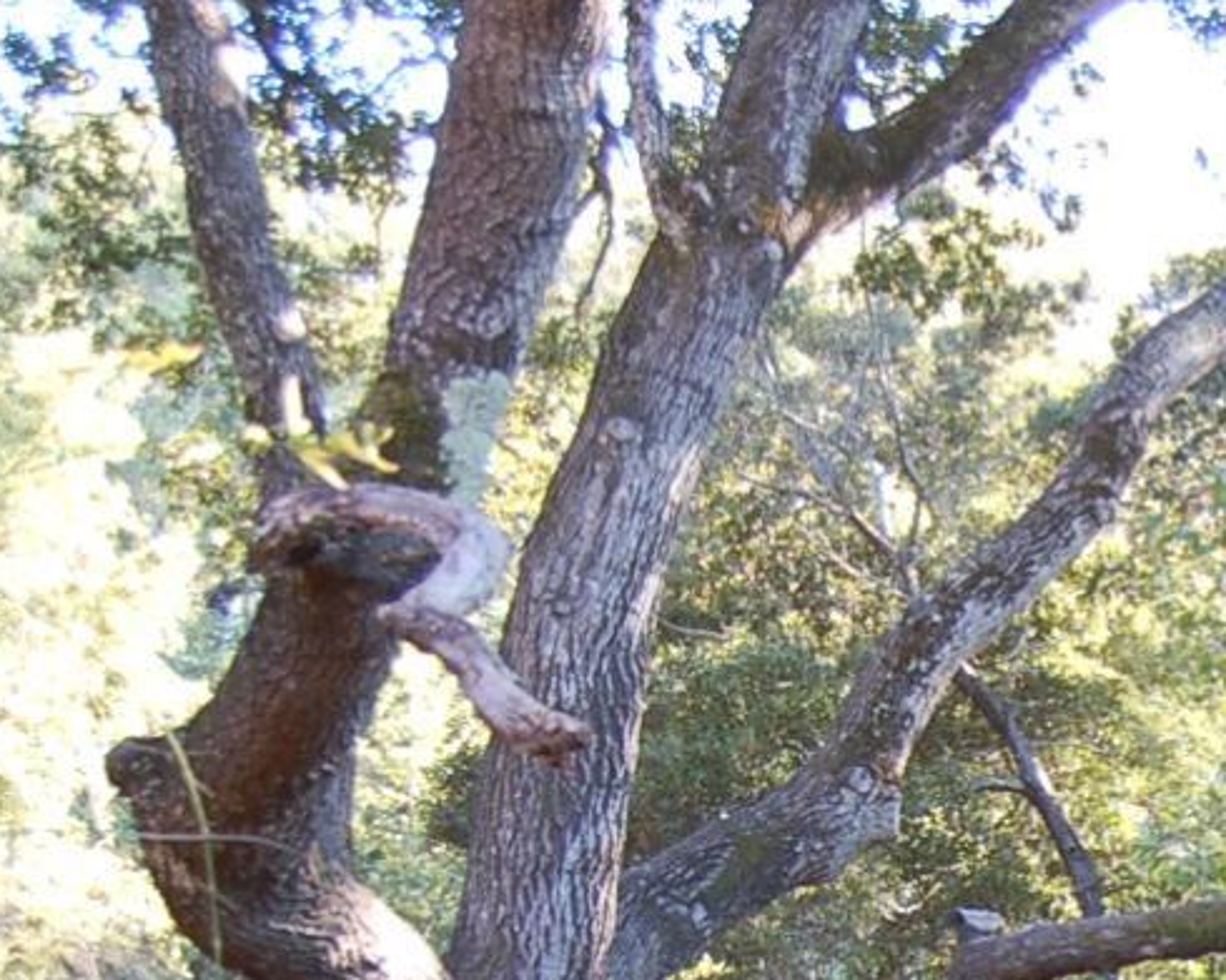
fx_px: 3446
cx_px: 1625
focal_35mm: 95
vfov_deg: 15.5
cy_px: 1202
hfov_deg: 18.6
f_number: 4
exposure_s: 1/60
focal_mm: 22
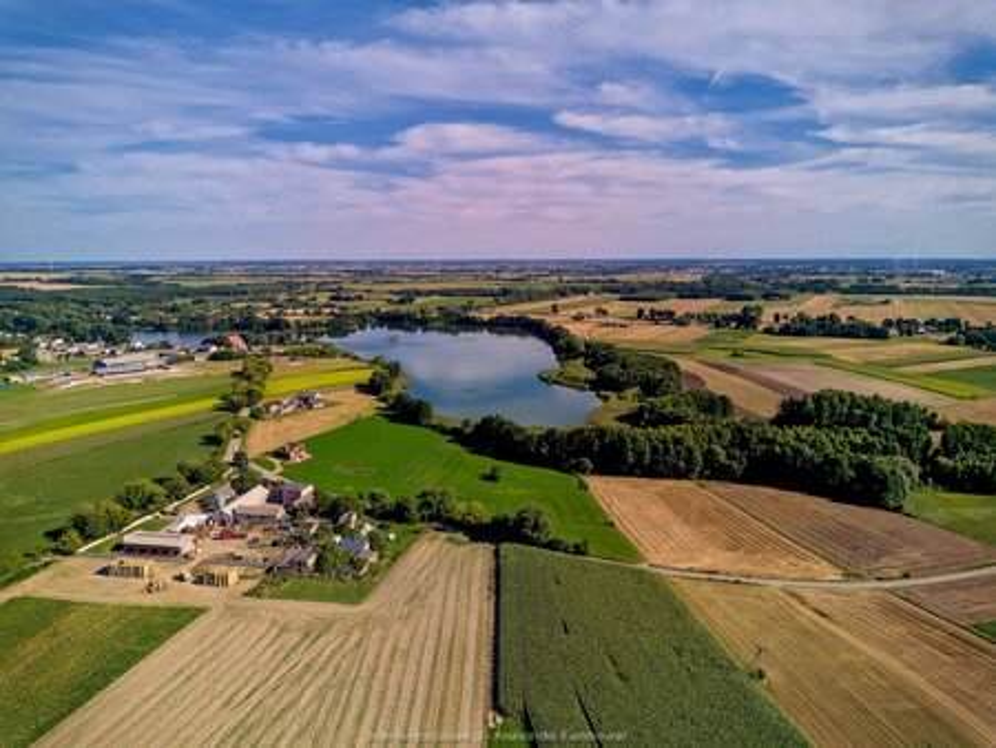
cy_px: 374
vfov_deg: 56.9
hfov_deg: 71.6
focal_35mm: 24
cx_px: 498
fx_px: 691
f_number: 1.7
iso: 110
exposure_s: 1/2500
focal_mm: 6.72
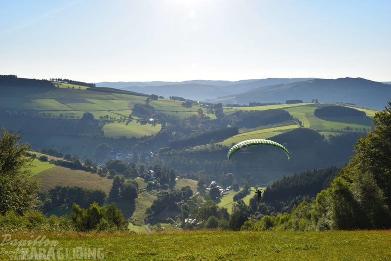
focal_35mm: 45
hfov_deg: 43.6
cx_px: 196
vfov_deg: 29.9
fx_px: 489
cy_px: 130
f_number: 11
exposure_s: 1/500
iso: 220
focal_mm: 30
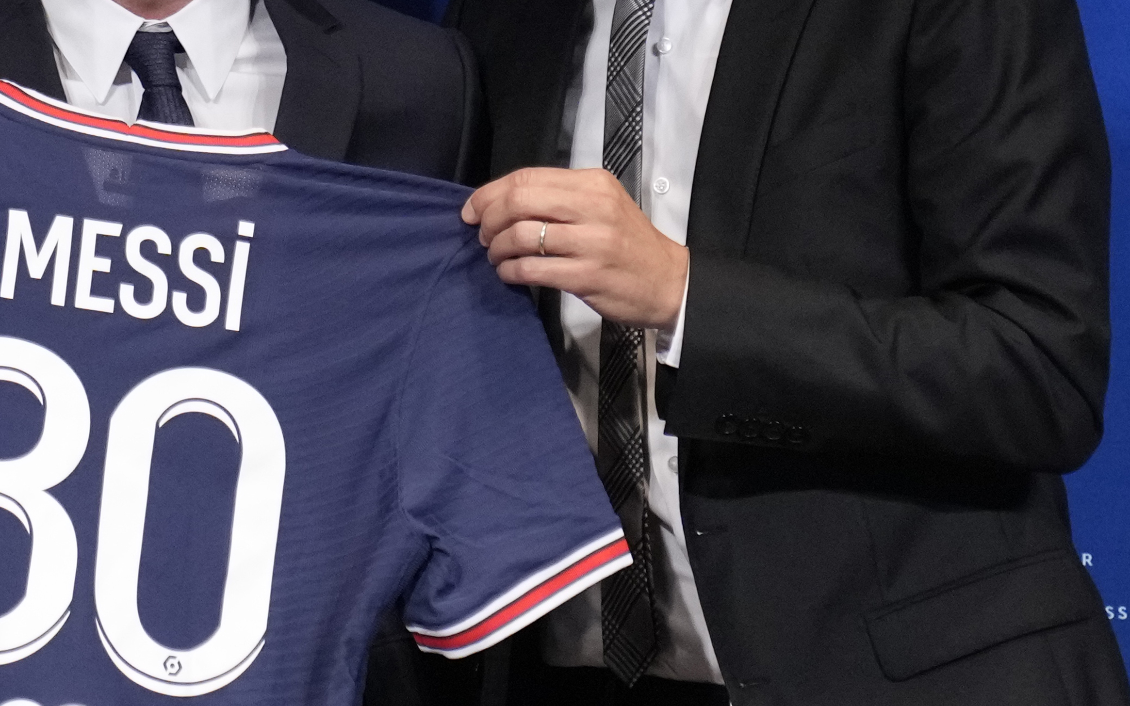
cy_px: -70
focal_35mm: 258
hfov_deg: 8.1
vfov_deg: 5.1
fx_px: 7946
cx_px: 109
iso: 3200
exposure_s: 1/500
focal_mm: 70
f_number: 2.8
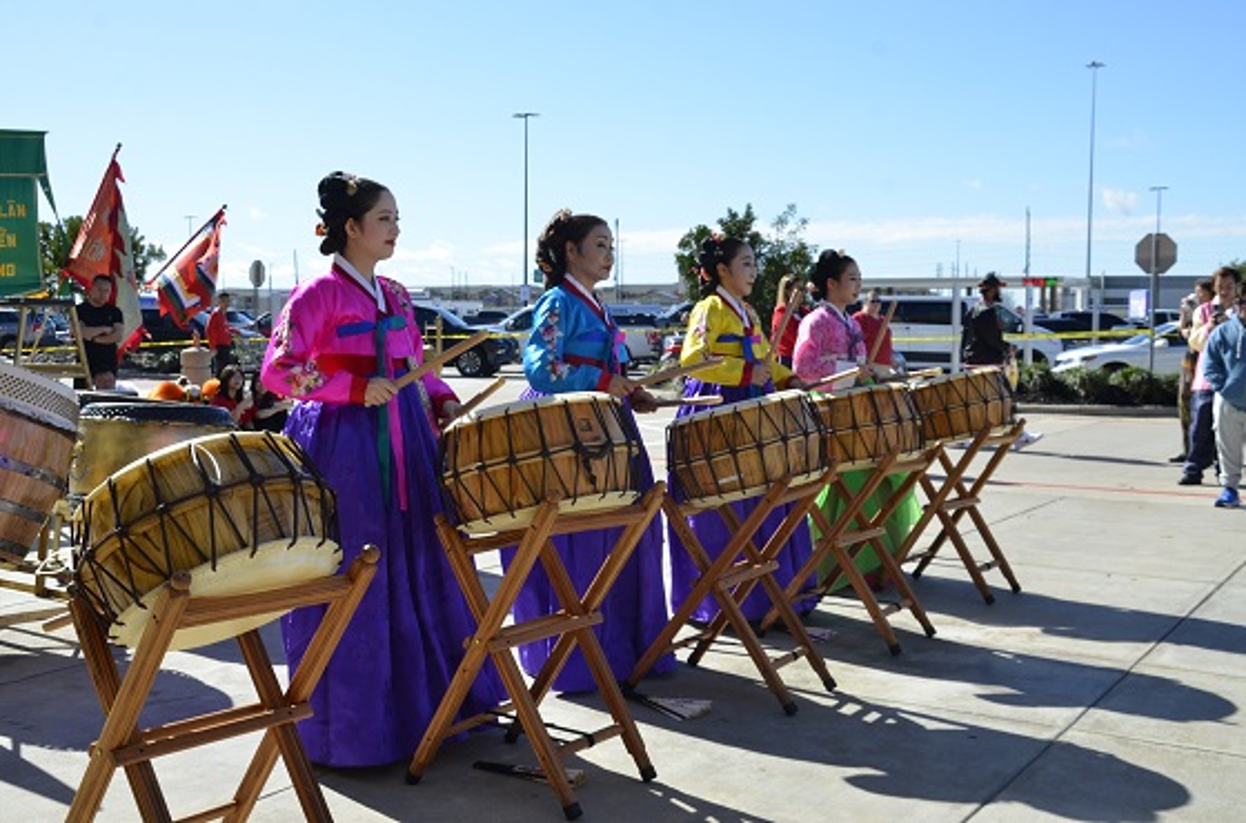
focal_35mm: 39
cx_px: 623
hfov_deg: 49.7
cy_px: 412
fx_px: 1346
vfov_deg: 34.0
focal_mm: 26
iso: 250
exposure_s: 1/400
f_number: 10
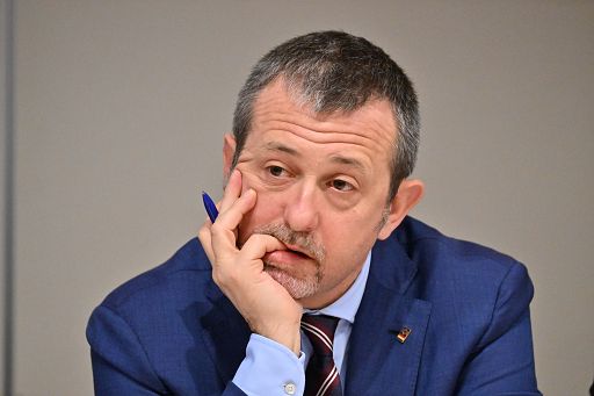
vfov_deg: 3.4
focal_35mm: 400
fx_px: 6598
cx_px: 297
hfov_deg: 5.2
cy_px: 198
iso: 5000
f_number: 6.3
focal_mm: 400
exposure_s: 1/100
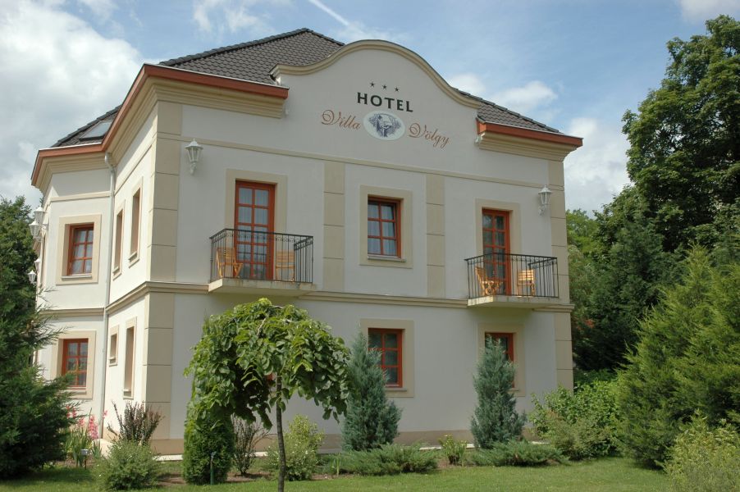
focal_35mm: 40
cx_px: 370
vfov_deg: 33.0
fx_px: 832
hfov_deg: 48.0
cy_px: 246
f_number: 10
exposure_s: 1/400
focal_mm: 27
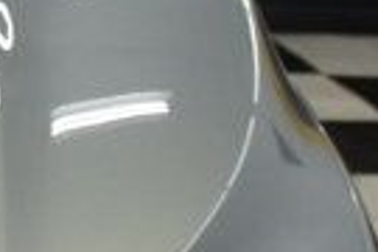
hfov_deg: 8.2
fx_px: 2383
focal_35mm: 227
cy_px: 337
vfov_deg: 6.0
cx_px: -599
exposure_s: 1/40
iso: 200
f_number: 4.5
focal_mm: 20
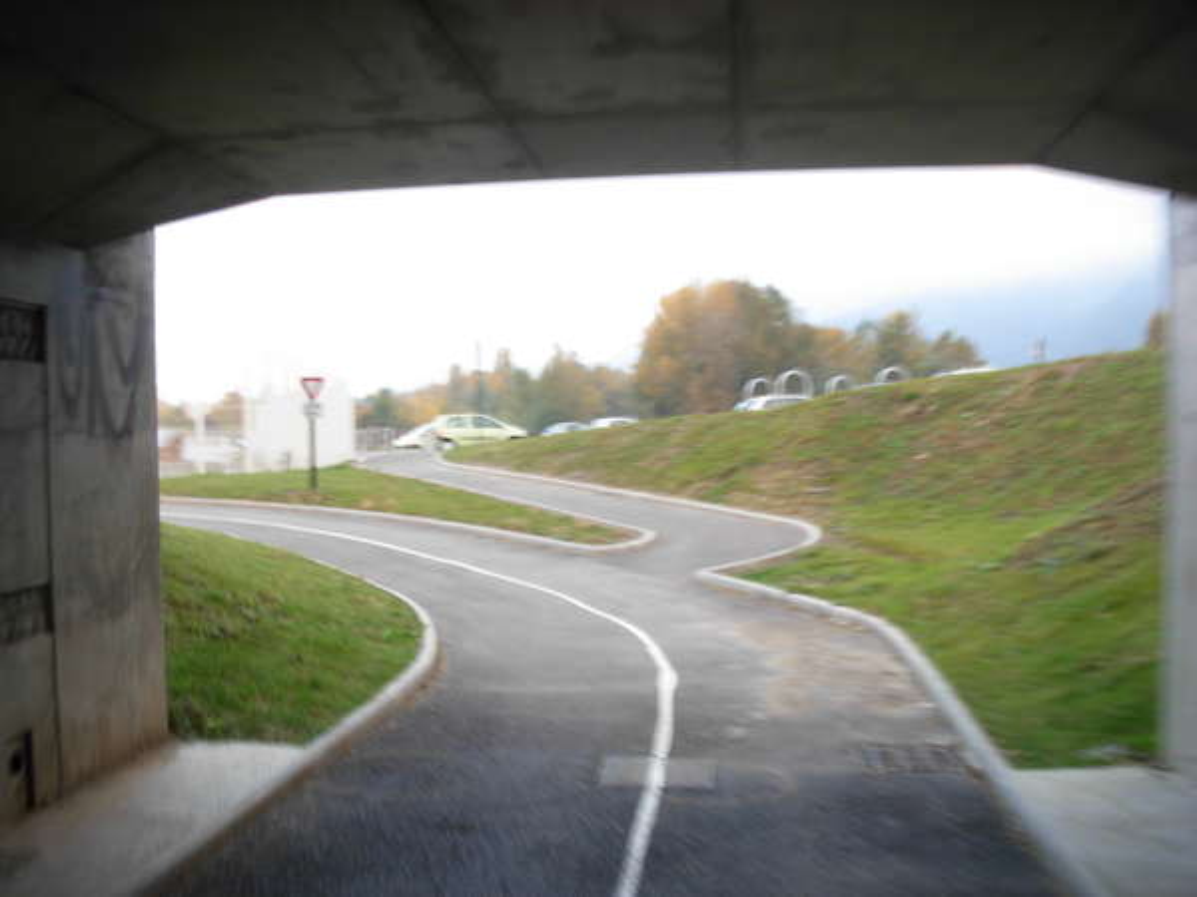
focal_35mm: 38
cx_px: 598
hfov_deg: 49.0
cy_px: 448
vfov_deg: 37.7
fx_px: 1314
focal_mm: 6.3
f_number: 2.9
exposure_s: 1/41.4
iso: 79
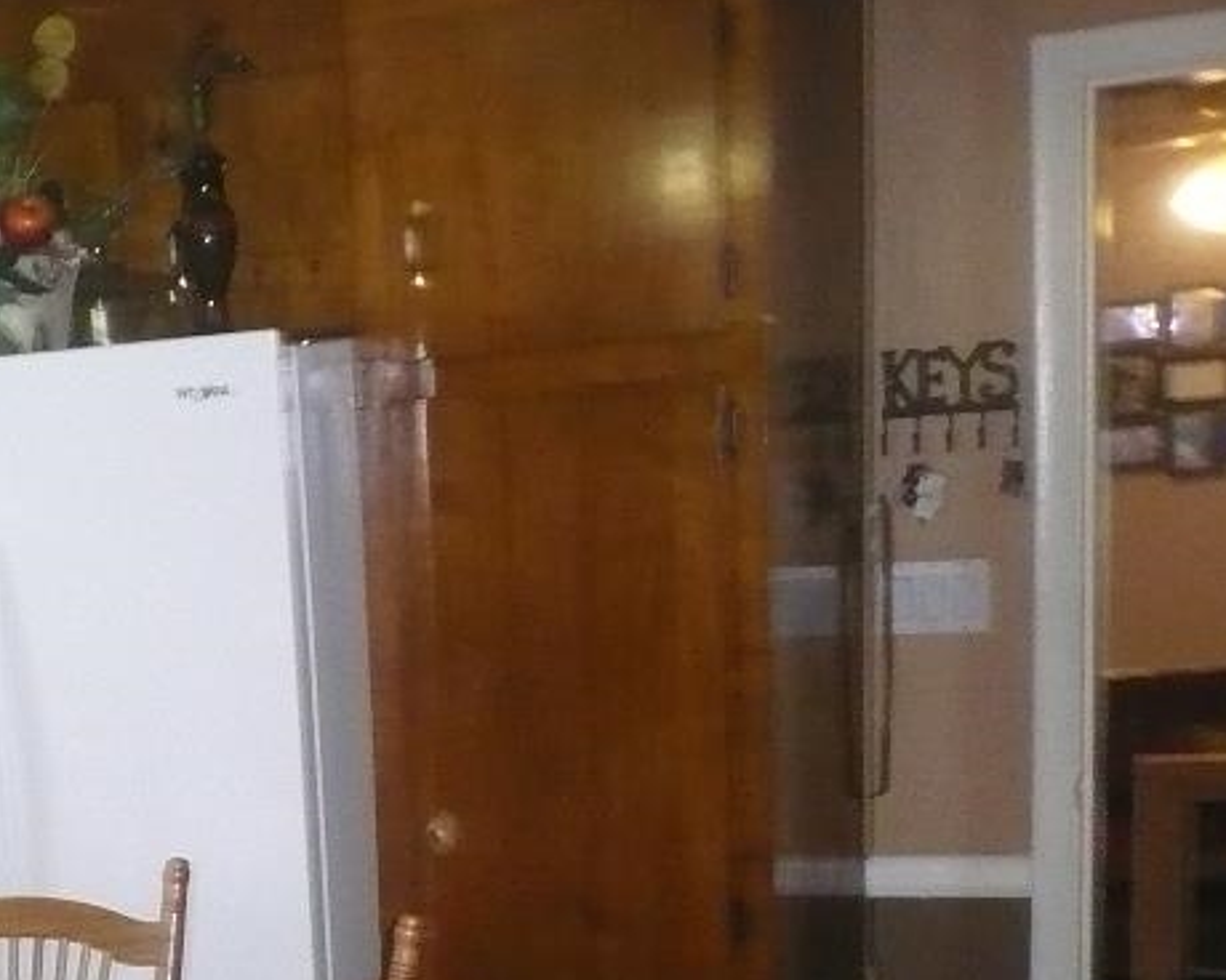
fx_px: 2758
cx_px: -405
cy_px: 1052
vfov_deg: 19.4
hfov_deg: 22.2
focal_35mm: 76
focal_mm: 4.6
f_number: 2.8
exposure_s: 1/30
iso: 400
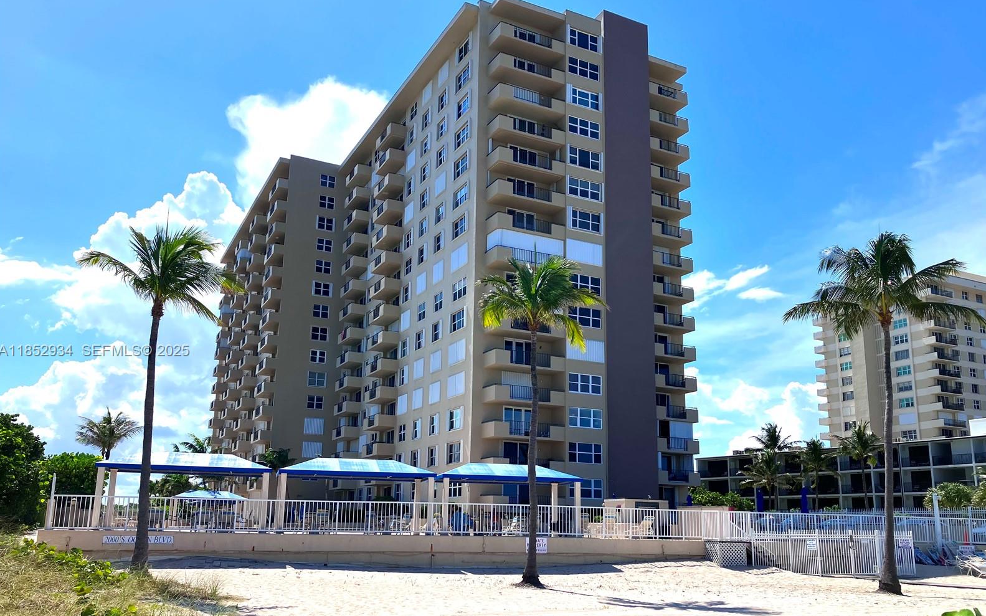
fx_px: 806
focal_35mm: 30
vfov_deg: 41.7
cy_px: 351
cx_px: 493
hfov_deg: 62.9
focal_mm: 3.99
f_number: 1.8
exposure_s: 1/3247
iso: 32
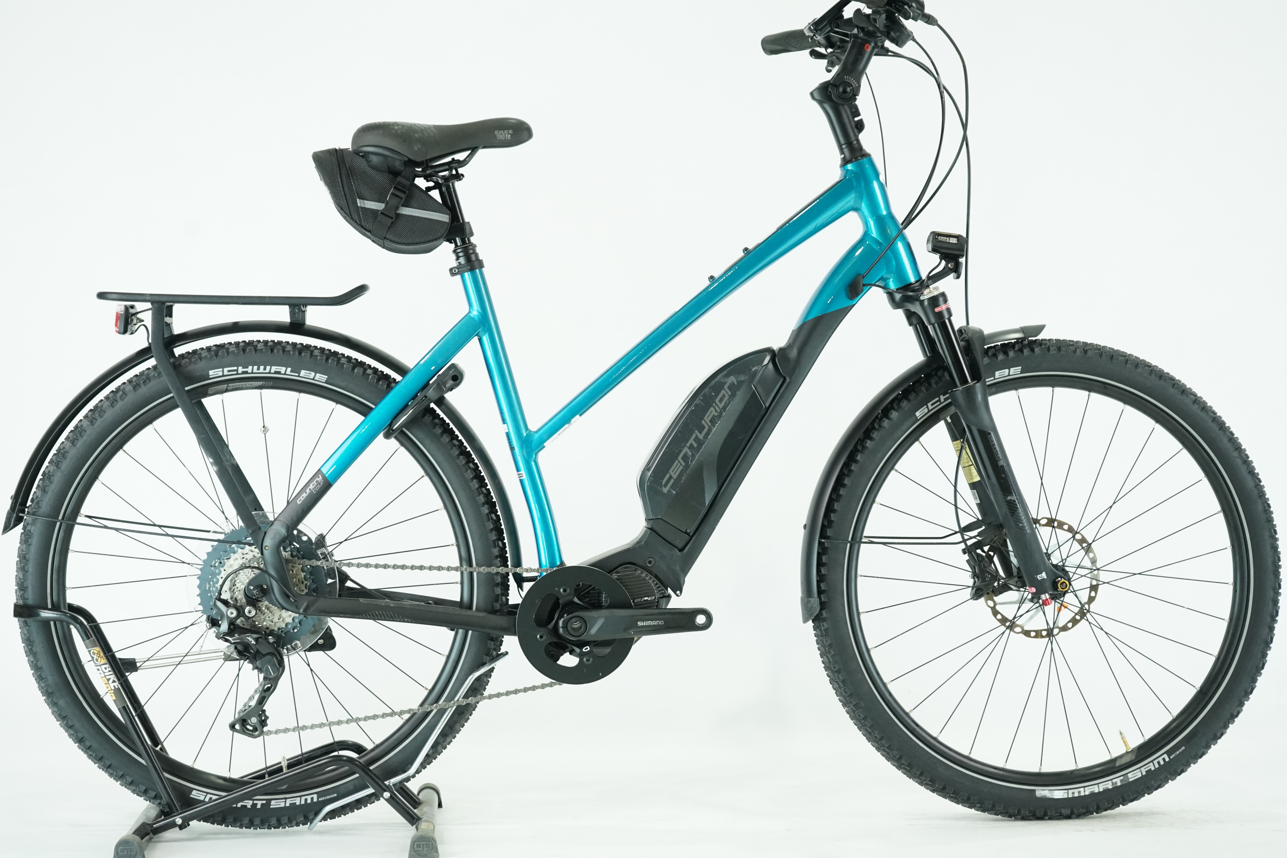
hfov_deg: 30.1
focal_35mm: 67
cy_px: 429
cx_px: 644
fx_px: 2395
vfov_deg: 20.3
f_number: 5.6
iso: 2500
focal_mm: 67
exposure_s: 1/200
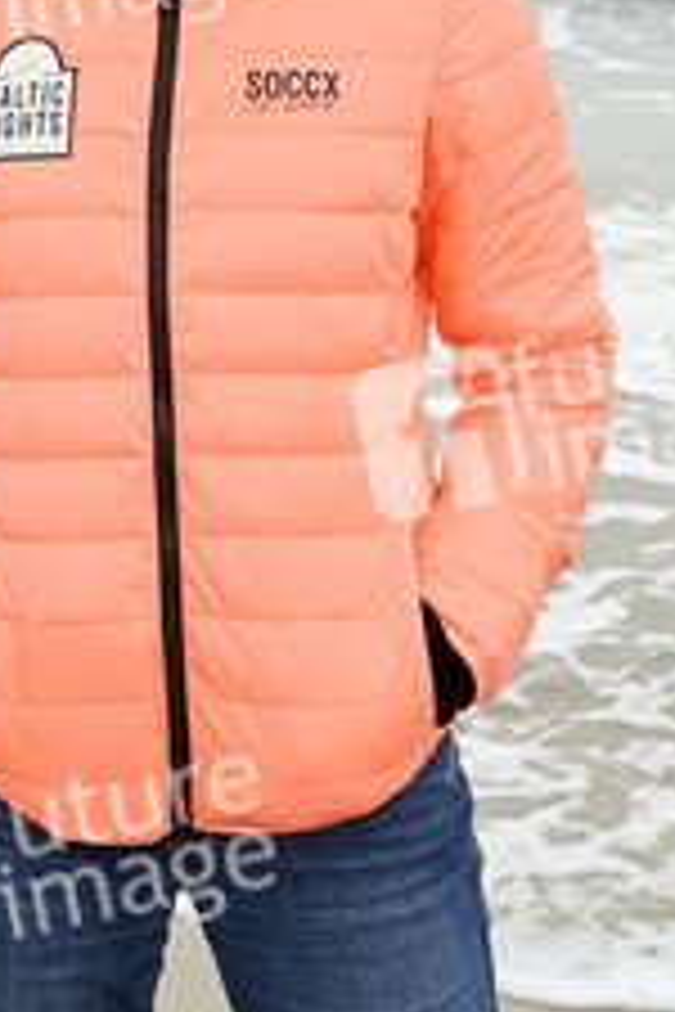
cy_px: 189
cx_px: 176
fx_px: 2503
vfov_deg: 22.5
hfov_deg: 15.3
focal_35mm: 89
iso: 500
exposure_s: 1/200
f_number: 9
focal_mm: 50
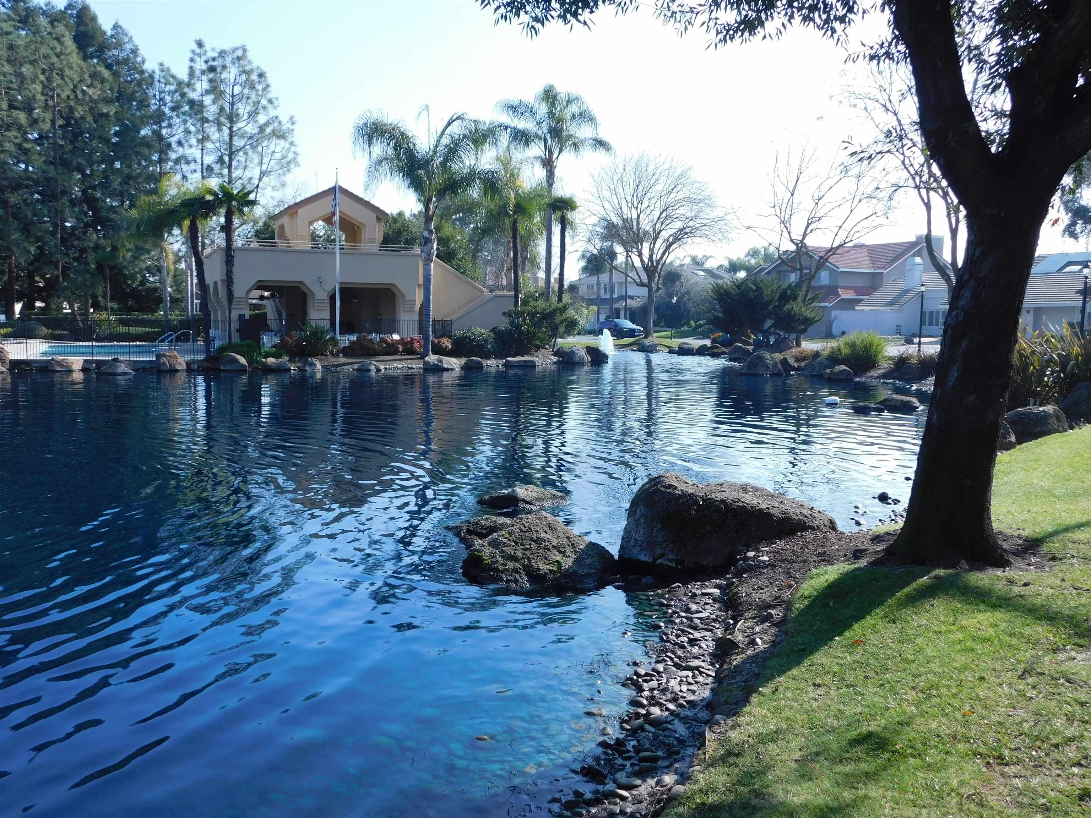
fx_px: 946
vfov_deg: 46.8
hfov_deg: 60.0
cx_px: 546
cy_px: 409
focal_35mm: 30
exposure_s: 1/640
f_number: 3.2
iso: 125
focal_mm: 5.3
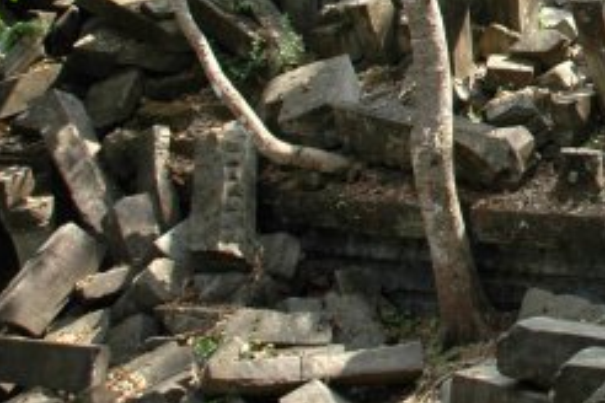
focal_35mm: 79
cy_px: -106
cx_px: 873
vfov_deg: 16.4
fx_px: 1328
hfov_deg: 21.9
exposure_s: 1/125
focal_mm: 18
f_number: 5.6
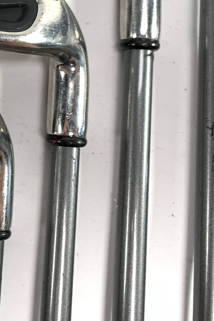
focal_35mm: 67
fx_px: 597
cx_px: -139
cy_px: 49
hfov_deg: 17.5
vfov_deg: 29.2
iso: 80
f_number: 1.8
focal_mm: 4.25
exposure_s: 1/120
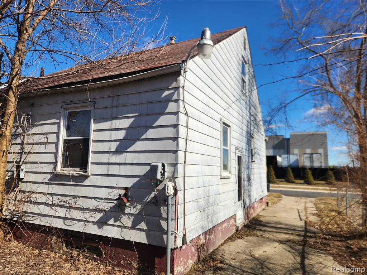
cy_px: 138
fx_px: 244
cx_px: 184
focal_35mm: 23
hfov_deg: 73.9
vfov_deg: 58.9
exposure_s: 1/2371
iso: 20
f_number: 1.8
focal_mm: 5.4
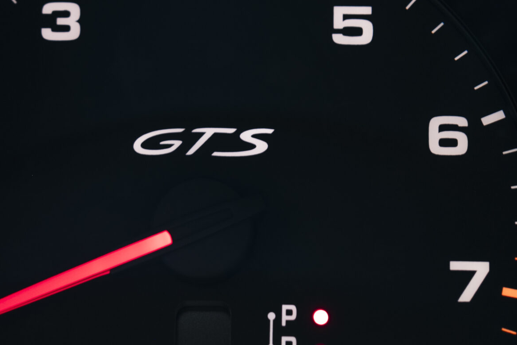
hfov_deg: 11.8
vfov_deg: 7.9
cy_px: 160
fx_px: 2499
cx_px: 202
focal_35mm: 174
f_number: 4
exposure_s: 1/20
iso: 160
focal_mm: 52.4
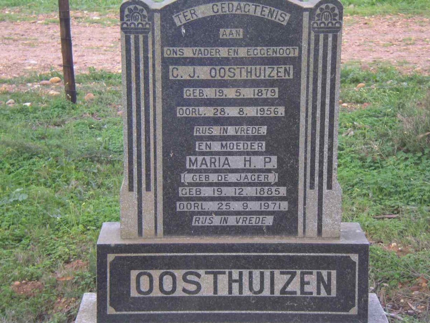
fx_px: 1180
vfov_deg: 15.6
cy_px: 162
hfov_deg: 20.7
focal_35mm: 95
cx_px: 215
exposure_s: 1/100
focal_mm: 14.7
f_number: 3.8
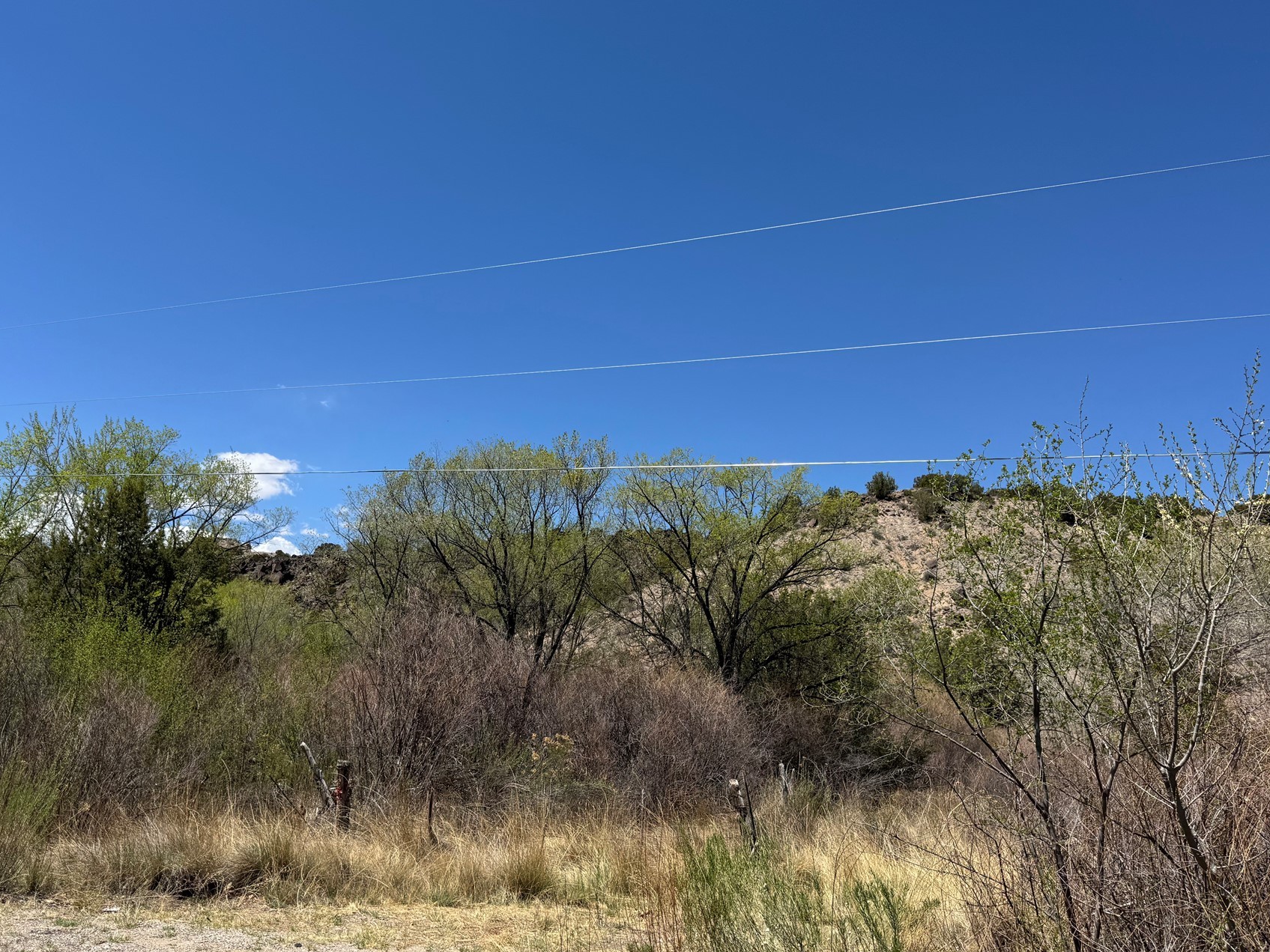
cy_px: 491
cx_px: 617
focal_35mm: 29
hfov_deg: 61.7
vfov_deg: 48.2
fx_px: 1064
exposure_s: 1/4608
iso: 80
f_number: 1.78
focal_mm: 6.76
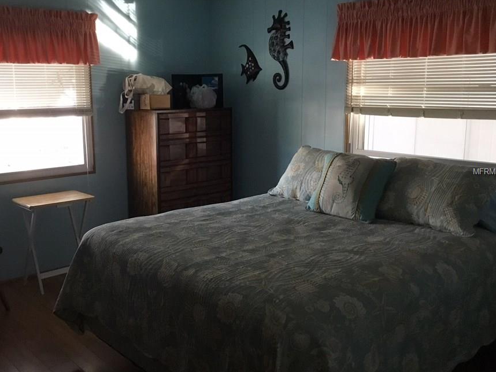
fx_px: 530
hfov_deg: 50.0
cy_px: 172
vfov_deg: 38.6
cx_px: 212
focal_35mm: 37
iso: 200
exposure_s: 1/30
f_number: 2.4
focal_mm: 3.3
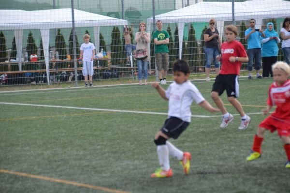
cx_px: 145
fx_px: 1570
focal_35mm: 195
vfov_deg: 7.0
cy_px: 96
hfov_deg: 10.6
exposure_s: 1/800
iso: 400
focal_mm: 130
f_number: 5.6
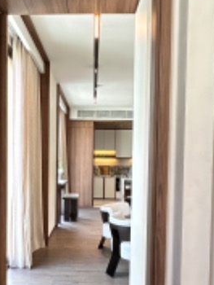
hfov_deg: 35.7
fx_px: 329
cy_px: 173
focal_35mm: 40
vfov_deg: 46.5
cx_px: 74
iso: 250
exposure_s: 1/99
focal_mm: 2.22
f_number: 2.2
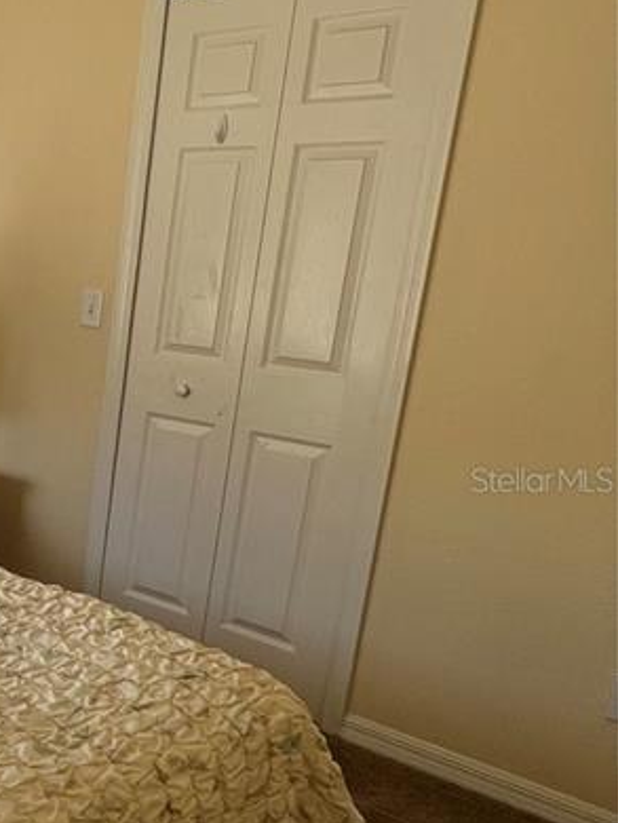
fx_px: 951
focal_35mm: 40
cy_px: 479
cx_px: -329
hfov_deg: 25.8
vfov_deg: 46.6
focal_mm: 1.57
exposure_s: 1/275
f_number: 1.8
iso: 32
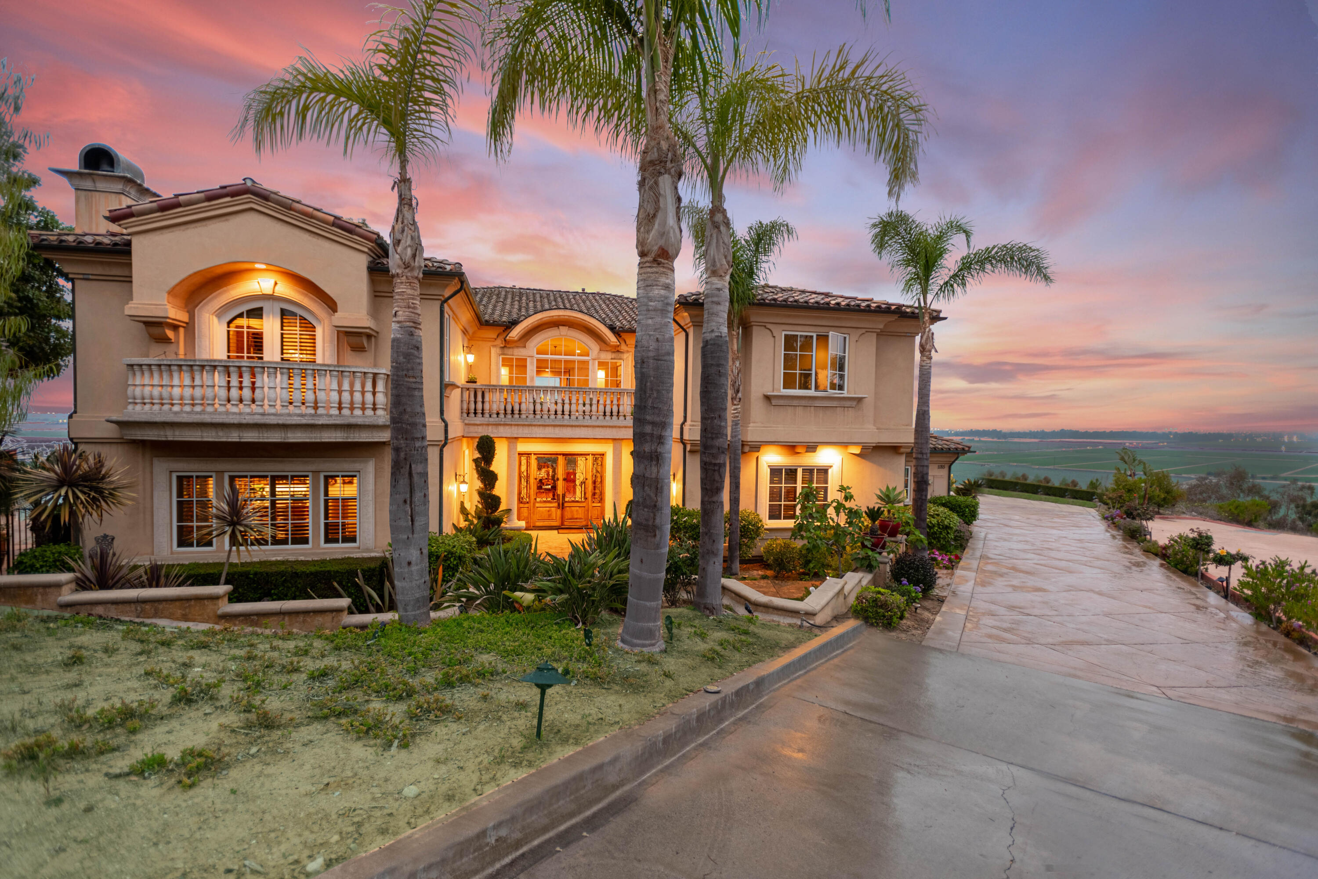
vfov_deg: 70.5
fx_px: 623
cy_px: 440
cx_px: 659
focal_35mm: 17
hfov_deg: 93.3
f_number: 2.8
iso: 400
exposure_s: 1/60
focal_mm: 17
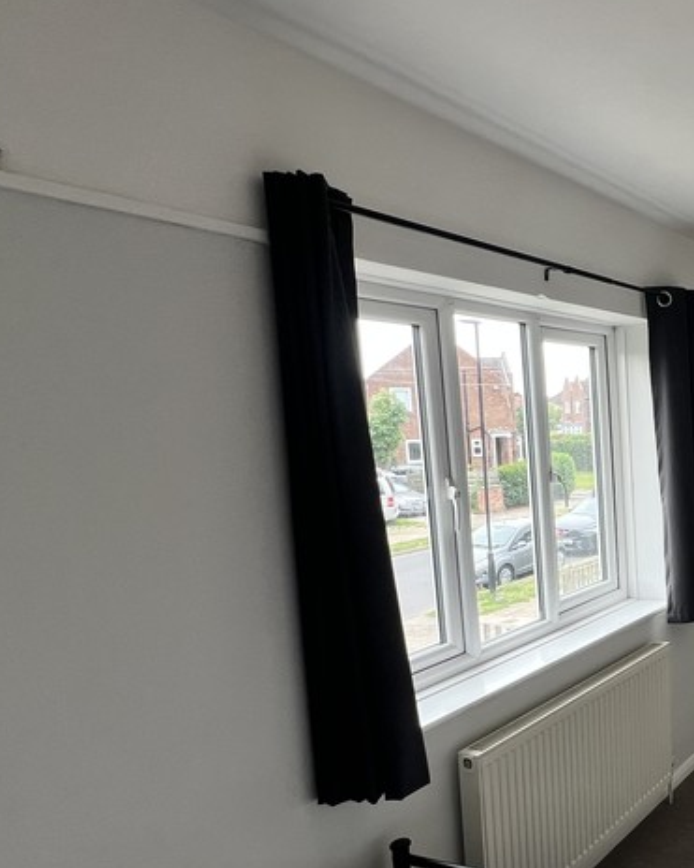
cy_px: 542
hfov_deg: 39.0
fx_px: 719
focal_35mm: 28
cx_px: 816
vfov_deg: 61.4
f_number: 1.8
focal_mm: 1.57
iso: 40
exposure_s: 1/99
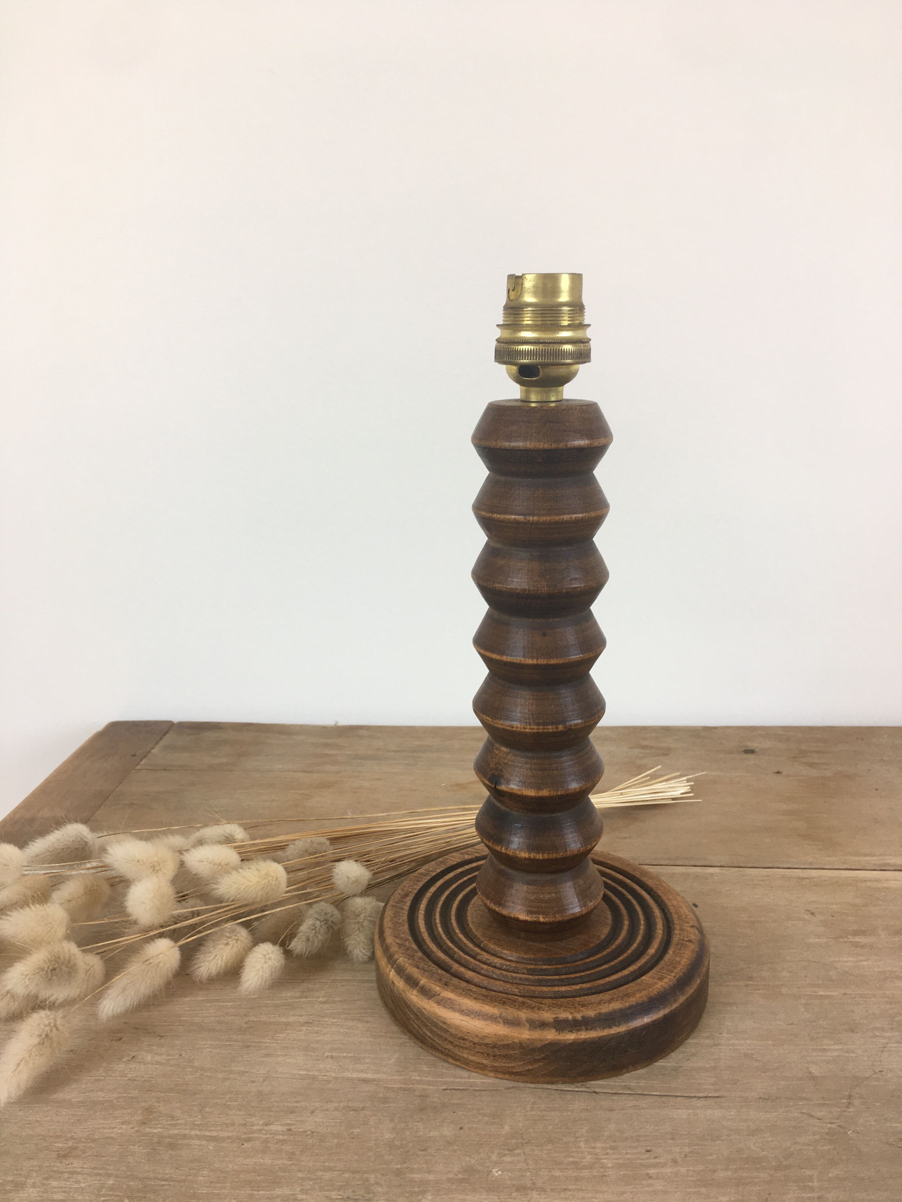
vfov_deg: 61.7
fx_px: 1008
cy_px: 601
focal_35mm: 29
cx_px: 451
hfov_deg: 48.2
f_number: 2.2
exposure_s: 1/50
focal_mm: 4.15
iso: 32
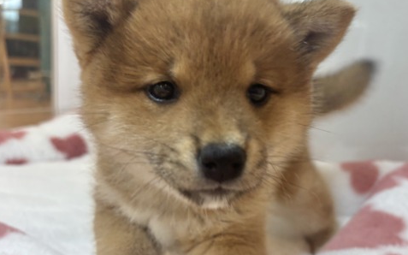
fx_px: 411
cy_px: 166
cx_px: 211
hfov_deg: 52.7
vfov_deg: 34.2
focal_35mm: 37
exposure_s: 1/100
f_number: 1.6
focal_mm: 5.96
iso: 64
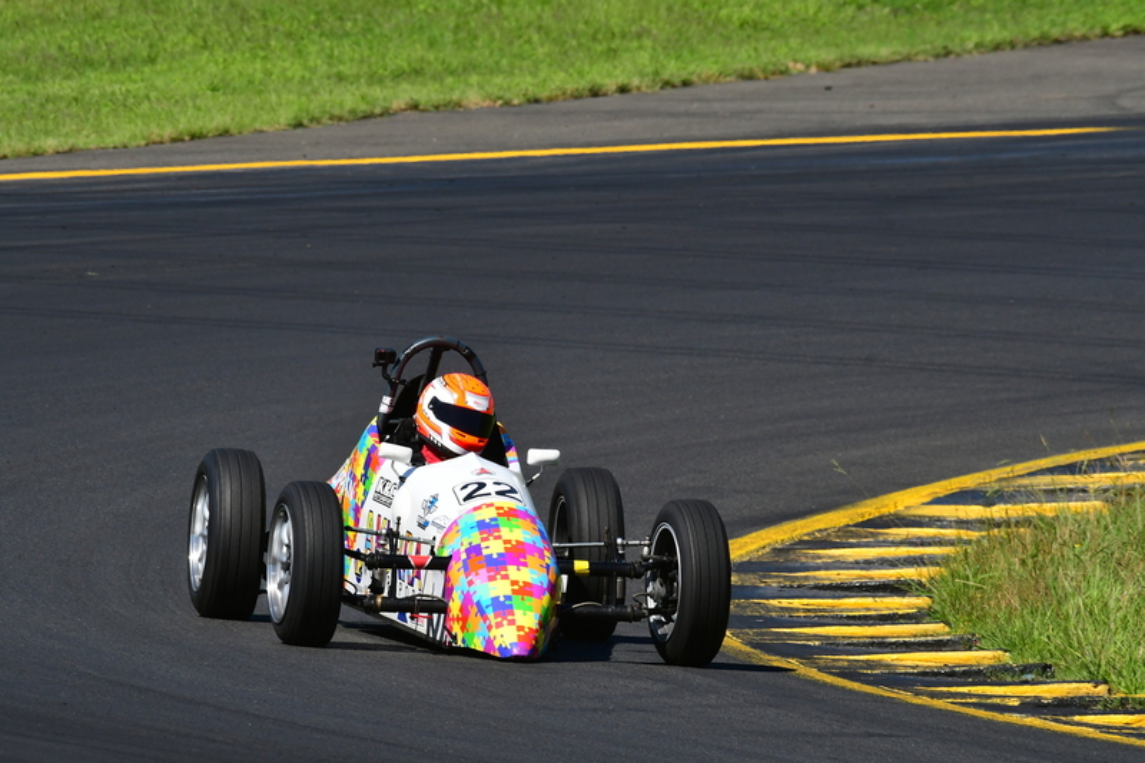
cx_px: 572
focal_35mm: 675
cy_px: 382
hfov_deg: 3.1
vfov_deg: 2.0
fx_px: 21463
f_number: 11
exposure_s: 1/640
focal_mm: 450
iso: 400
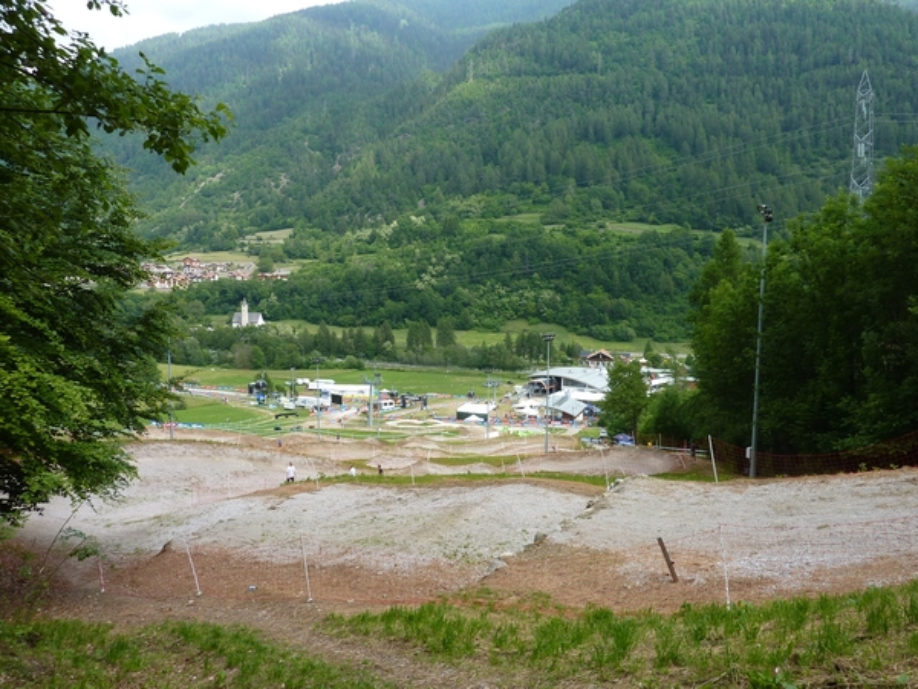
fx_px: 663
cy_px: 344
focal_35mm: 25
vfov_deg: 54.9
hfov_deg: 69.4
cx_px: 459
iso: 80
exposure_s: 1/320
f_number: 4
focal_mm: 4.1
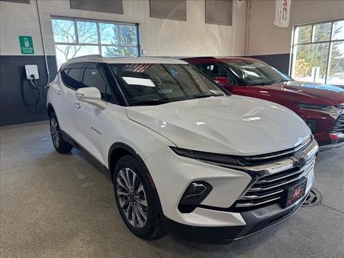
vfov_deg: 56.8
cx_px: 172
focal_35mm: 24
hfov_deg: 71.6
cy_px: 129
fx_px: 239
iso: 80
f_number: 1.78
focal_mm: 6.76
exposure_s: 1/120
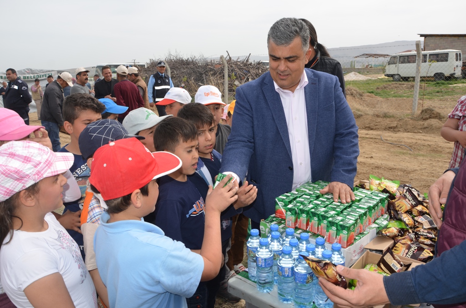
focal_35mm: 27
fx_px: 349
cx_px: 233
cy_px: 154
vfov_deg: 47.7
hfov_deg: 67.5
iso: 100
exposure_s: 1/250
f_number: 7.1
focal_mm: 18
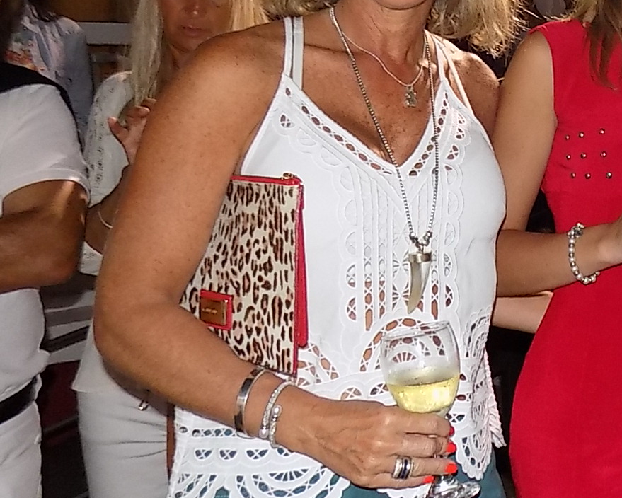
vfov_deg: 25.7
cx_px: 759
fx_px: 1068
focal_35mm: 58
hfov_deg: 28.1
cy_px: 80
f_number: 3.1
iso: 200
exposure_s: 1/30
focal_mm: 4
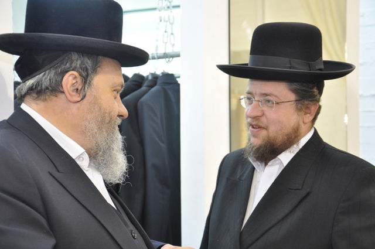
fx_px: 780
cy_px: 124
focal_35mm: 75
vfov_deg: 18.1
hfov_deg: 27.0
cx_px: 188
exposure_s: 1/50
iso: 640
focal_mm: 50
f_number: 5
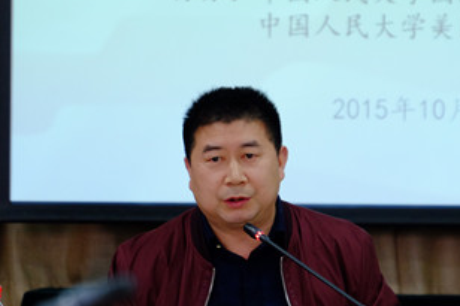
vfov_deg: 5.0
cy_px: 179
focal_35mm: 277
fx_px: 3537
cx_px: 199
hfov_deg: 7.4
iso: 2500
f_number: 5.6
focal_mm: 116.1
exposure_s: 1/80
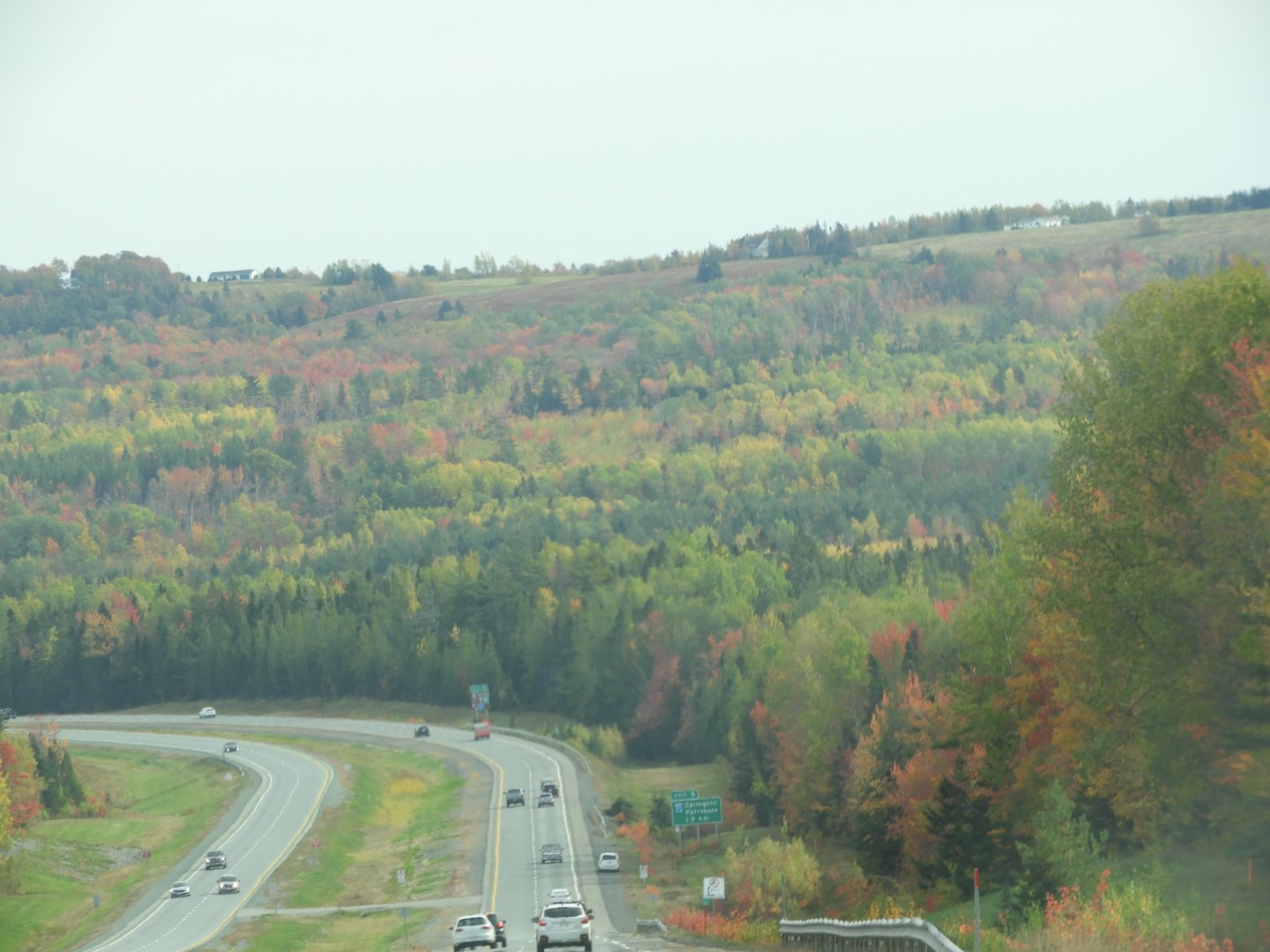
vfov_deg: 5.0
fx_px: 11006
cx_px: 635
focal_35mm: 300
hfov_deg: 6.6
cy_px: 476
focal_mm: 53.7
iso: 100
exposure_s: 1/200
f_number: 5.5
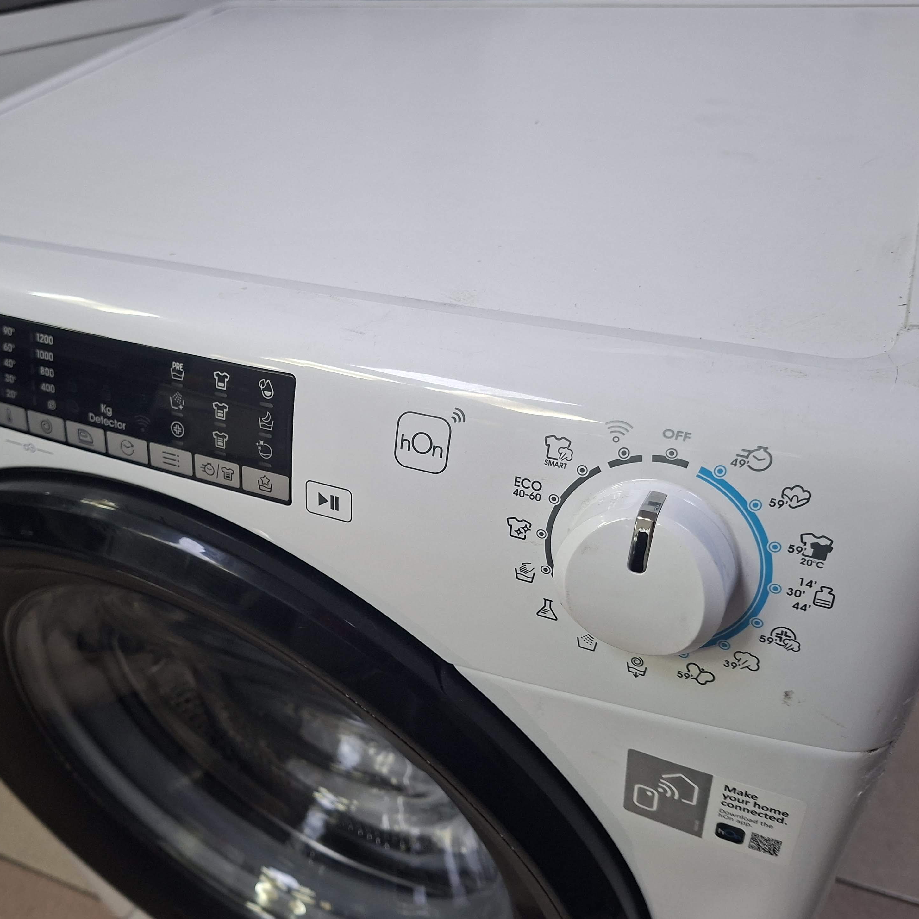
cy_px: 468
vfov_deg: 57.3
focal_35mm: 28
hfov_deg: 56.6
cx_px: 340
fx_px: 841
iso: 320
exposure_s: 1/100
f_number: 1.8
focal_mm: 5.54
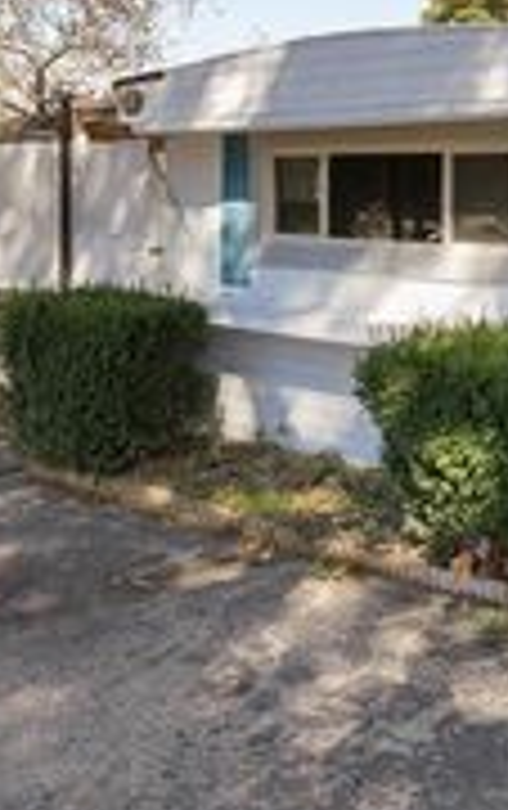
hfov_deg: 26.3
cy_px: 263
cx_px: 427
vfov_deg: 41.2
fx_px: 1060
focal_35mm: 48
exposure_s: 1/500
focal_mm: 17
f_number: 6.3
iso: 320
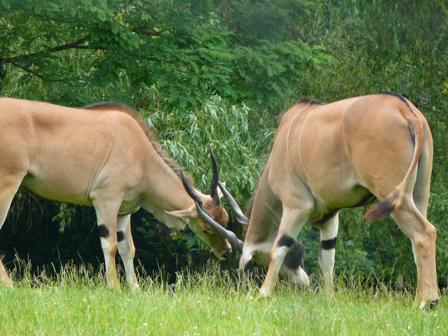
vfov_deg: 3.5
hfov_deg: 4.7
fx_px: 5434
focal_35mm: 420
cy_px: 168
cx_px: 224
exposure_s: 1/125
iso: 250
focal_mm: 88.8
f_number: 3.7
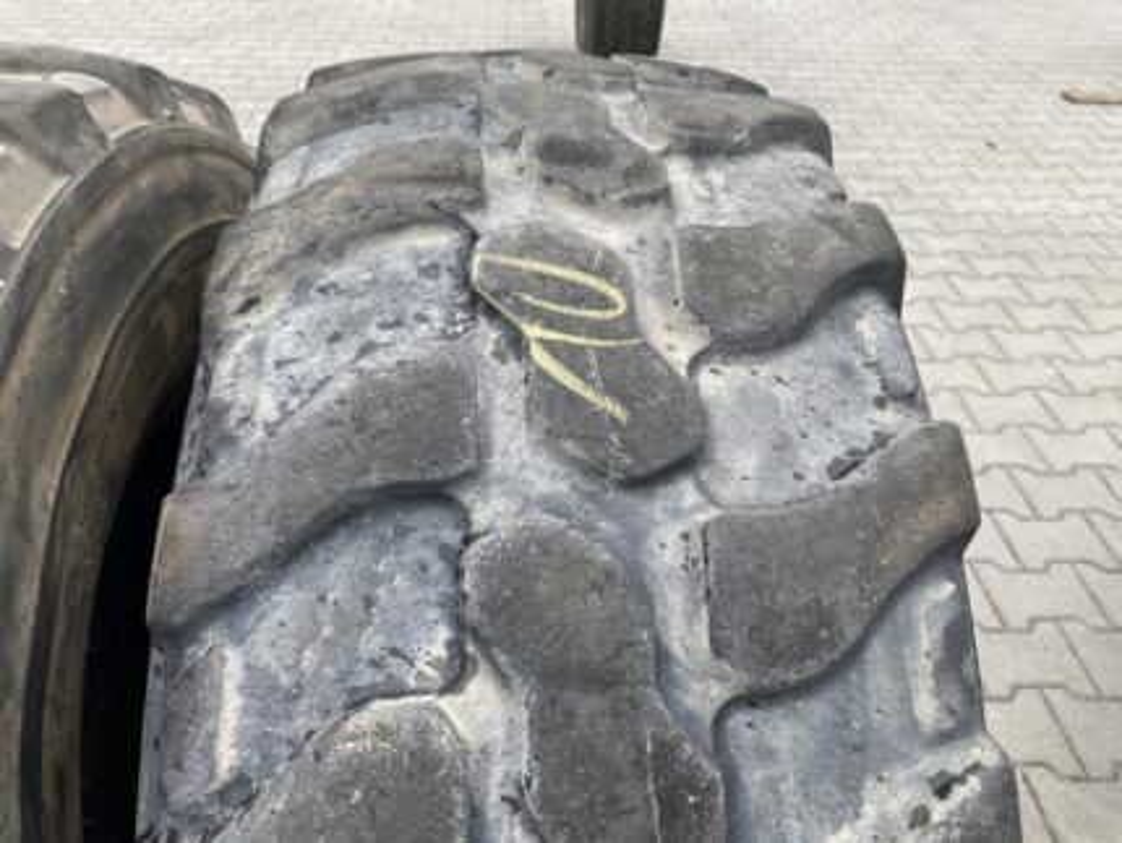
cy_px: 422
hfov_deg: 67.3
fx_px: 843
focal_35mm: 26
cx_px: 561
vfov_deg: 53.1
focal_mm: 4.25
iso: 32
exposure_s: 1/122
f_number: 1.8
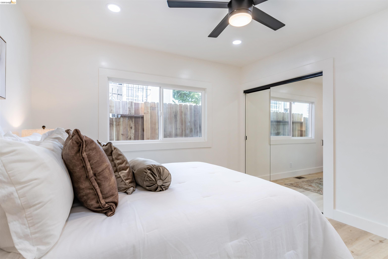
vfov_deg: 67.4
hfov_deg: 90.0
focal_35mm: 18
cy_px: 130
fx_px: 194
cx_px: 194
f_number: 8
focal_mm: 18
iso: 200
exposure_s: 1/125
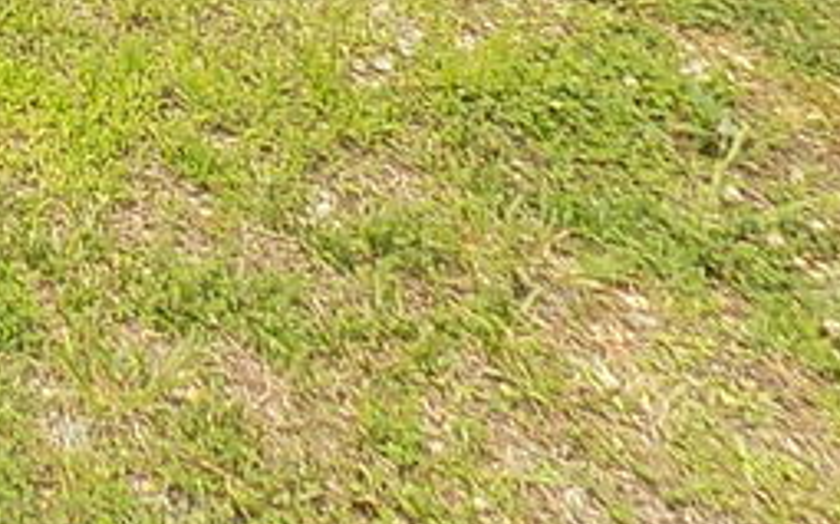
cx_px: -348
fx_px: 1693
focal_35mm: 74
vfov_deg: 15.8
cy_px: -320
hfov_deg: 23.4
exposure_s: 1/400
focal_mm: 4
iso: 80
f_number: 3.1
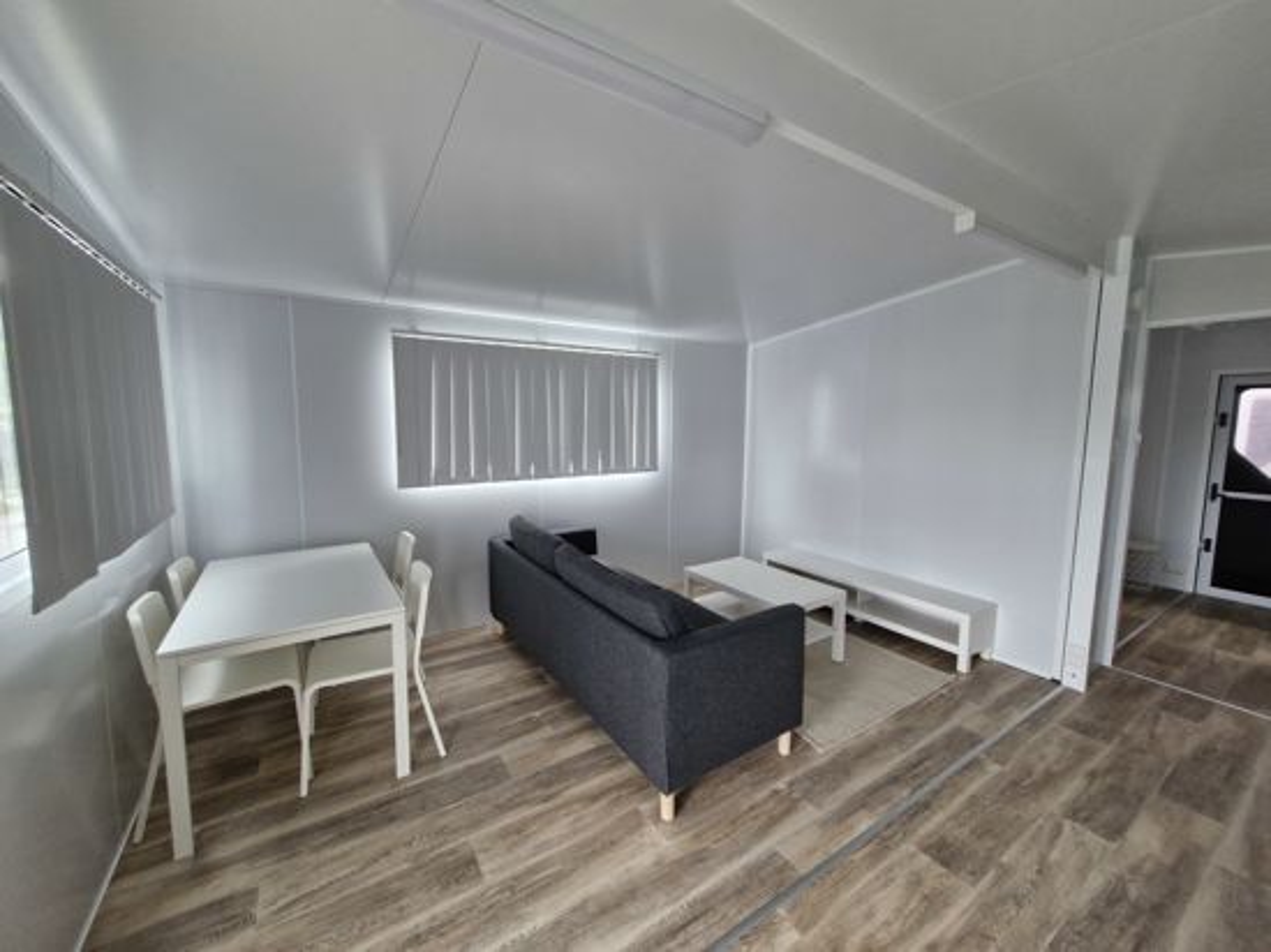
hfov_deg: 106.2
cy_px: 476
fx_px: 477
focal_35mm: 13
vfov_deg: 89.9
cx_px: 636
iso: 160
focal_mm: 1.74
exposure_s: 1/50
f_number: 2.2
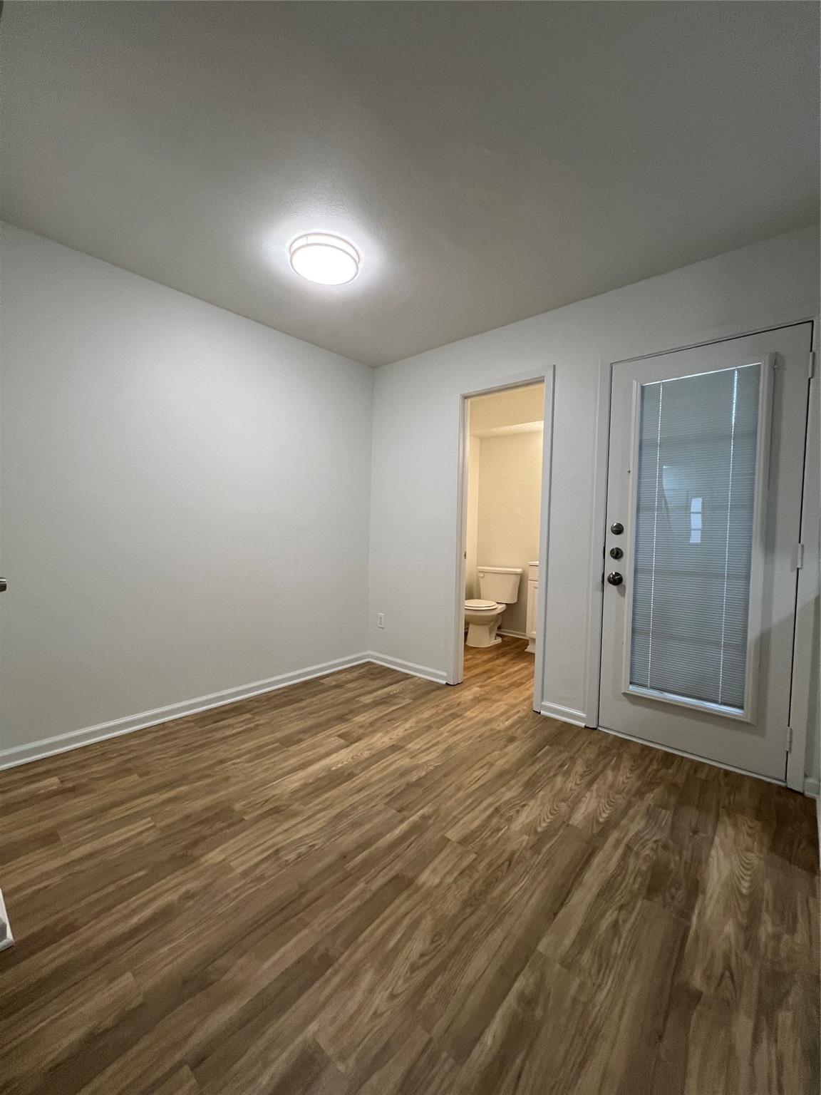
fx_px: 411
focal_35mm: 13
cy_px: 548
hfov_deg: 89.9
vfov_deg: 106.2
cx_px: 410
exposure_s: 1/120
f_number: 1.8
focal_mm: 1.57
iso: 160
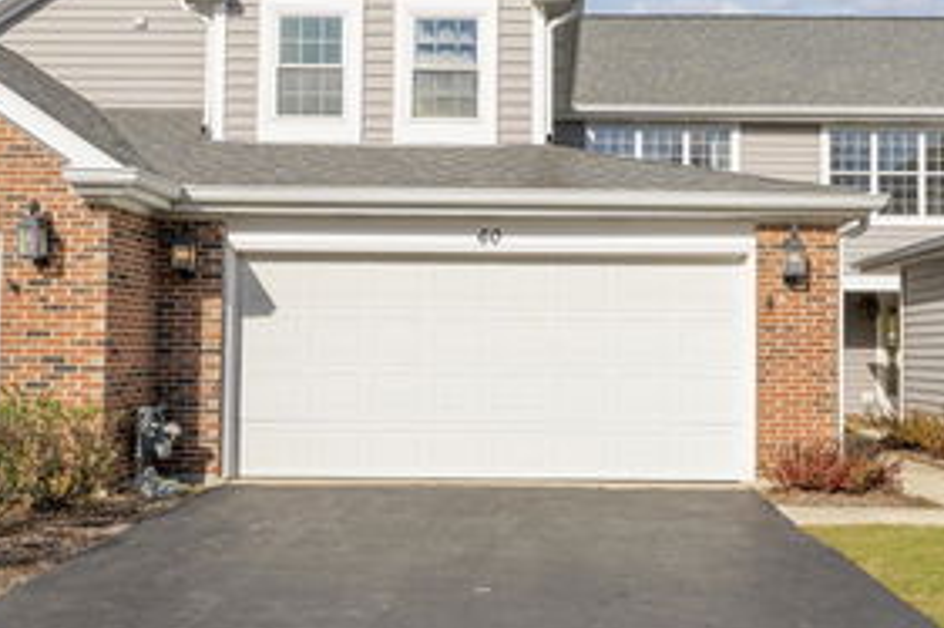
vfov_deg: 32.6
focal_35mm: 41
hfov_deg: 47.3
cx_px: 544
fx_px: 1074
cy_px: 306
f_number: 9
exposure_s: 1/800
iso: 200
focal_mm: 24
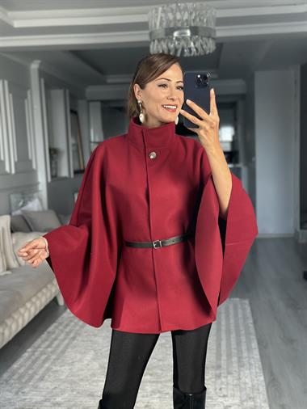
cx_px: 154
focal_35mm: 48
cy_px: 204
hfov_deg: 30.3
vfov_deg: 39.6
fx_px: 567
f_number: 1.78
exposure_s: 1/121
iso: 100
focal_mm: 6.86
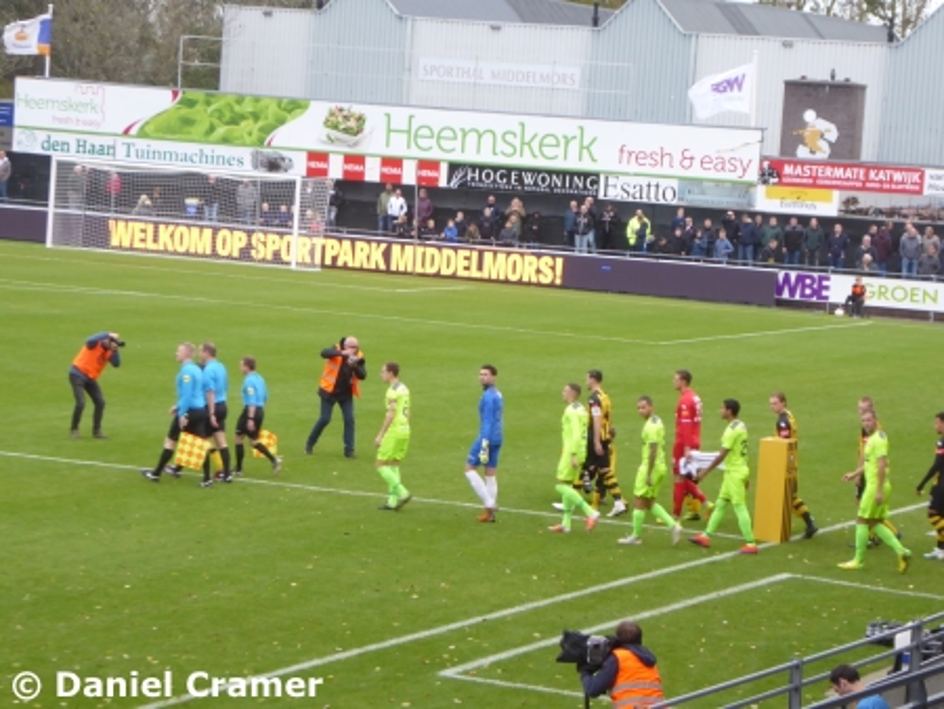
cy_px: 354
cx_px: 472
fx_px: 3902
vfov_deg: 10.4
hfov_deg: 13.8
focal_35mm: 143
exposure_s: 1/80
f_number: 5.4
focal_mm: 25.6
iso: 200
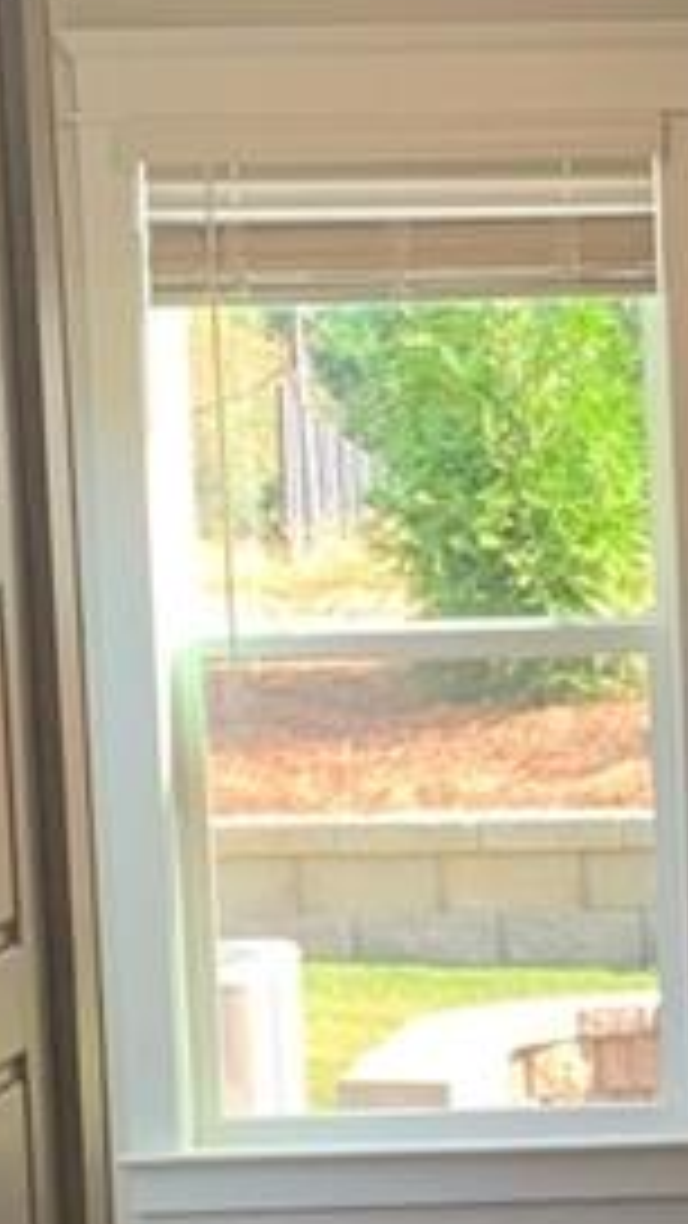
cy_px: 1152
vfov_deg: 13.3
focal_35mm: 160
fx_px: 5189
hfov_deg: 7.4
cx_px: 1160
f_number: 1.8
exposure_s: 1/60
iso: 50
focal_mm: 4.25
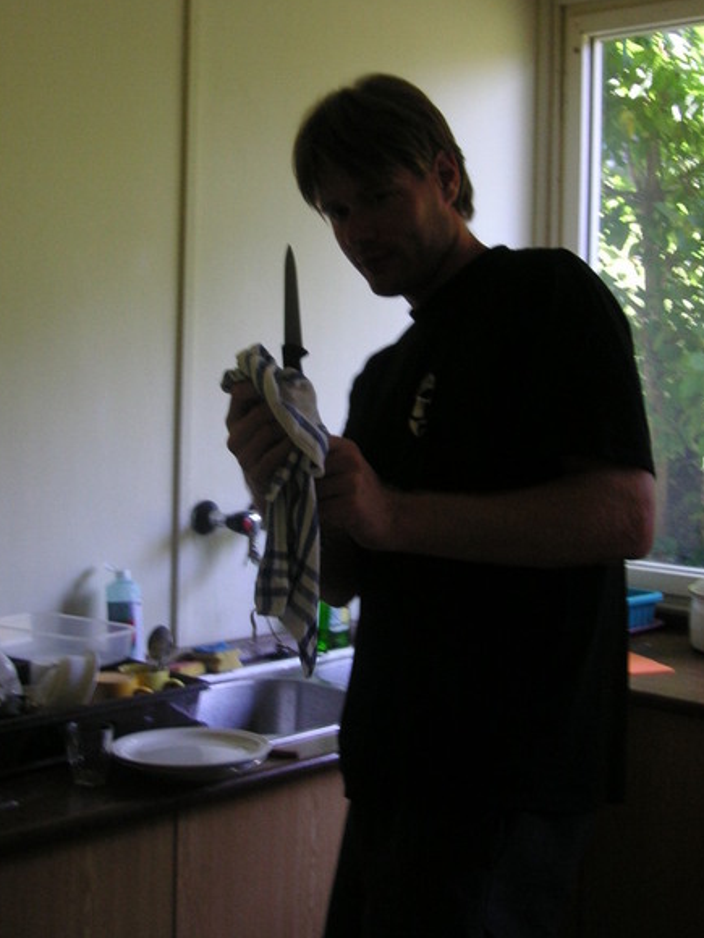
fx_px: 1383
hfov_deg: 28.6
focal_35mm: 51
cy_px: 370
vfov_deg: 37.3
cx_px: 358
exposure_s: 1/45
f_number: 2.8
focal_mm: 6.1
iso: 50
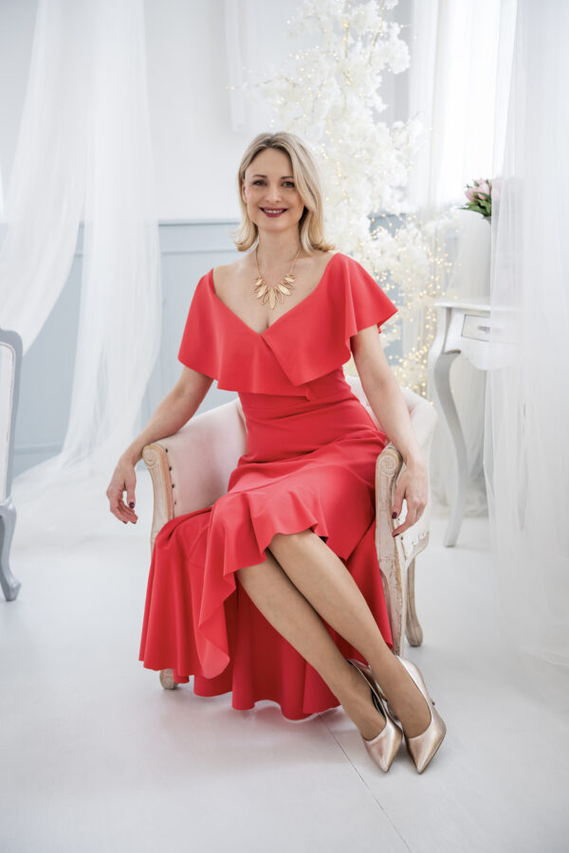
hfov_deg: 30.5
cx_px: 284
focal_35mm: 44
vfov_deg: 44.5
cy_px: 426
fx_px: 1043
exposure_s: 1/160
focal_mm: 44
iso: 500
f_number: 3.2
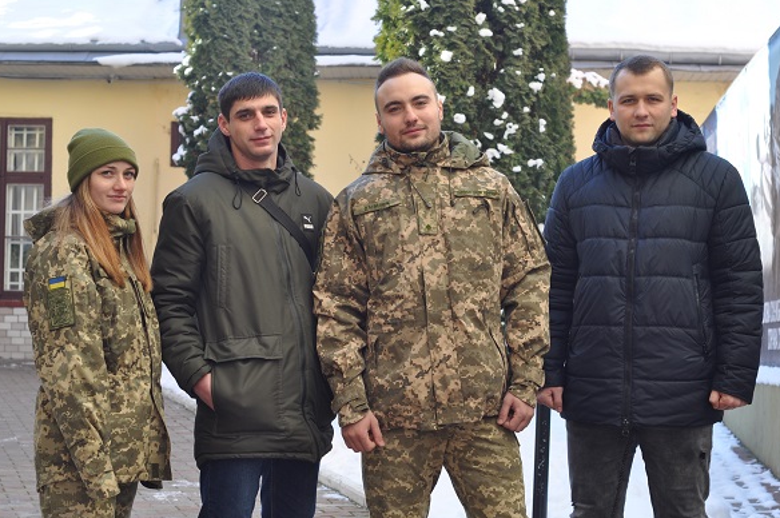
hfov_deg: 26.3
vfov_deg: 17.7
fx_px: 1666
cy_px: 259
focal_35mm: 77
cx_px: 386
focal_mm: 50
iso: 200
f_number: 5.6
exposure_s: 1/125
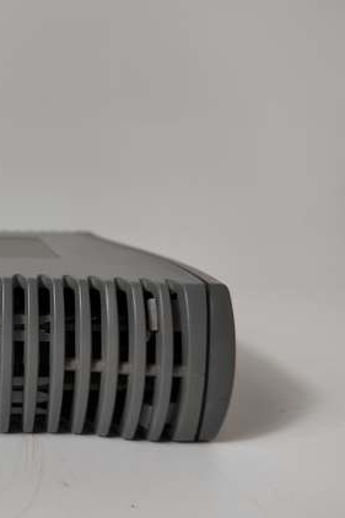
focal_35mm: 34
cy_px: 257
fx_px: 489
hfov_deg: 35.1
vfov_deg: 55.8
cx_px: -2
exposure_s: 1/100
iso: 356
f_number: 1.9
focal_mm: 5.52
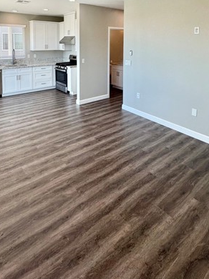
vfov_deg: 66.6
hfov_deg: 58.7
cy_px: 53
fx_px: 185
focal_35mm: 23
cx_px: 94
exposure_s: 1/124
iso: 40
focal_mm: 2.22
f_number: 2.2
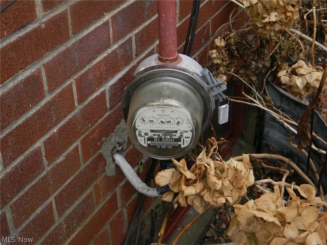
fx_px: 529
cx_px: 164
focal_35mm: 56
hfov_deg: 34.3
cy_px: 122
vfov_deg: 26.1
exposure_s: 1/124
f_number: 4.1
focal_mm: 10.1
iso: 141
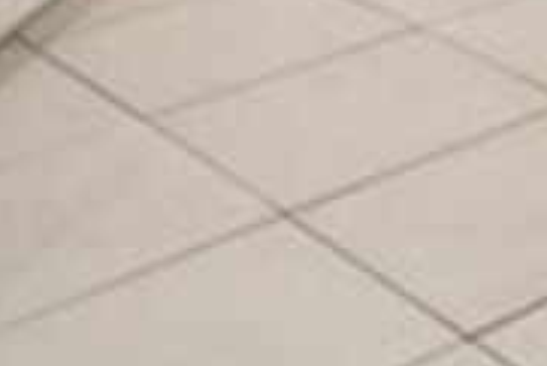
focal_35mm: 106
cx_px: 1009
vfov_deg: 9.8
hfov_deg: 16.0
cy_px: -738
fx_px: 1612
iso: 200
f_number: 8
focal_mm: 10
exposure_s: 1/13
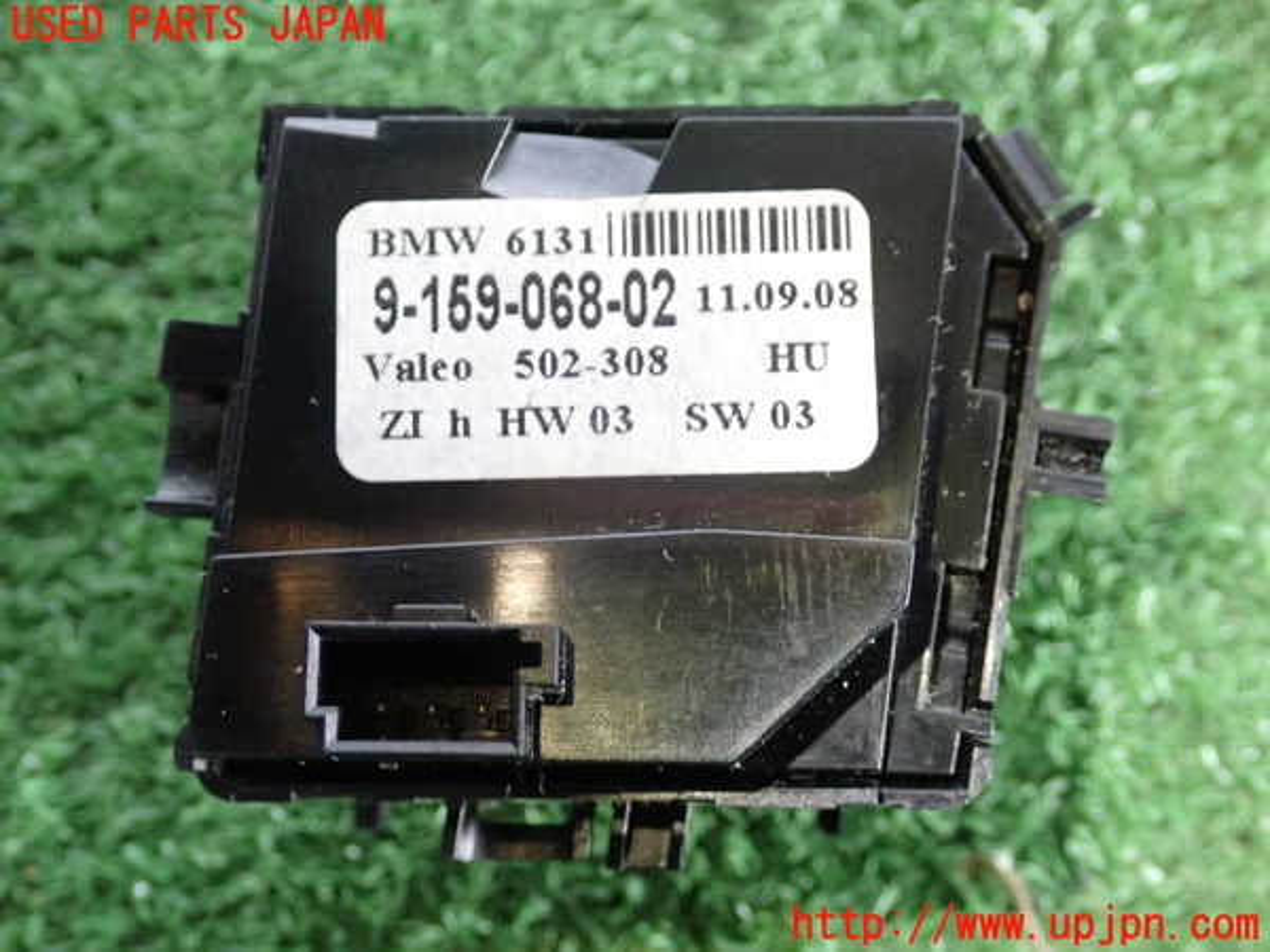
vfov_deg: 29.1
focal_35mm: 50
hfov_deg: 38.2
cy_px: 476
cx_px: 635
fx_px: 1834
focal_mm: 9.01
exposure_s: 1/25
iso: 800
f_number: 3.2
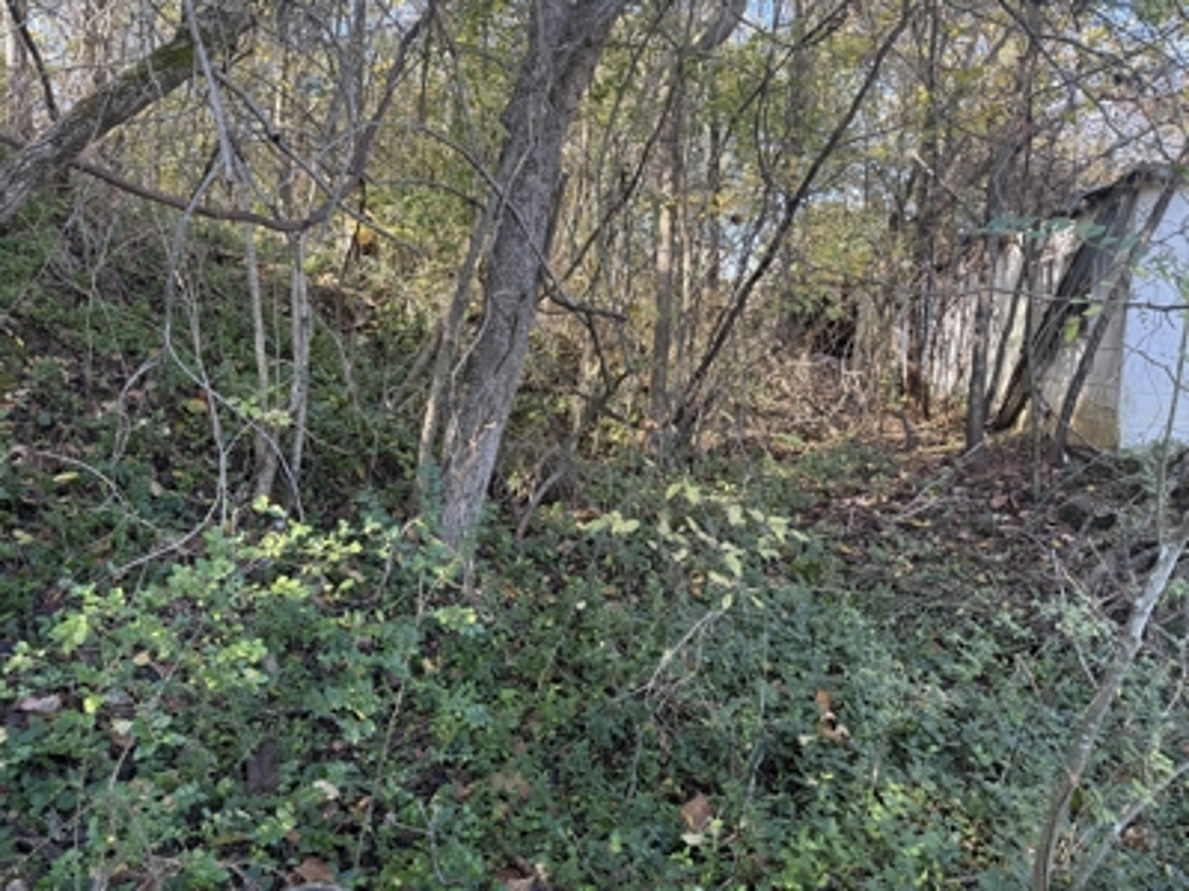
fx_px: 824
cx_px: 594
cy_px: 446
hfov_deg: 71.6
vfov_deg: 56.8
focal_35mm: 24
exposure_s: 1/158
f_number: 1.78
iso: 80
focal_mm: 6.76
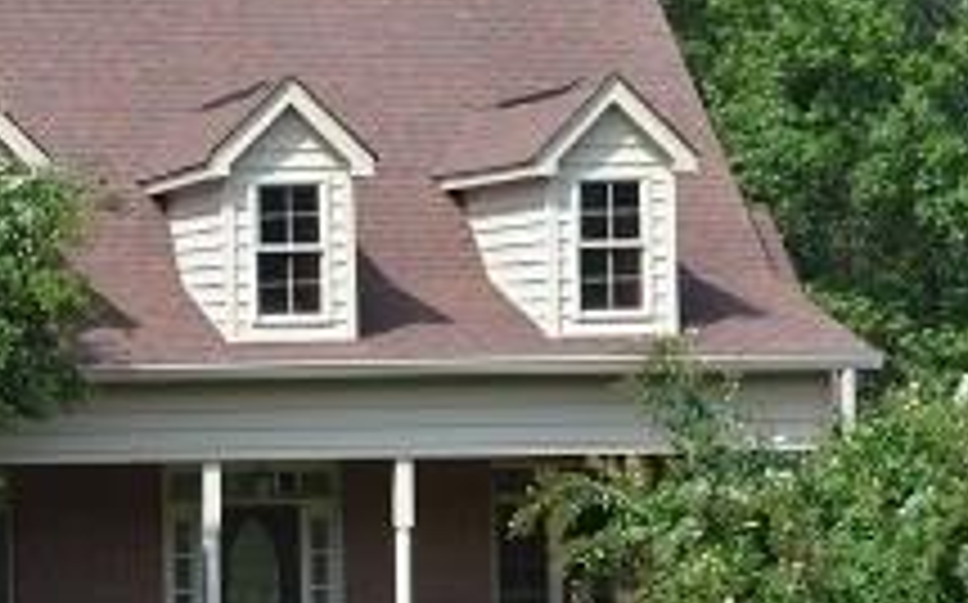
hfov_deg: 13.1
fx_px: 4086
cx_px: -230
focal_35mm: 155
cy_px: 281
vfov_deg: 8.4
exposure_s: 1/200
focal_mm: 34
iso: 100
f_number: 7.1
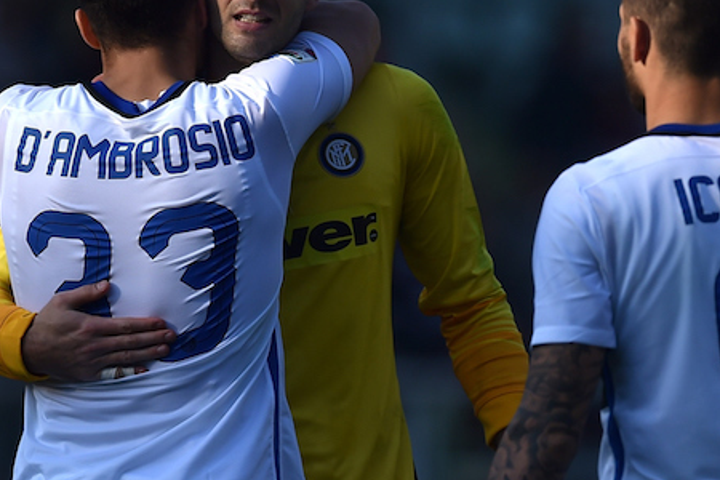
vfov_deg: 1.5
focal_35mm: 889
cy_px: 352
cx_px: 208
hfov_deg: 2.3
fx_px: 17779
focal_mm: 400
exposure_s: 1/1600
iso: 100
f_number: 4
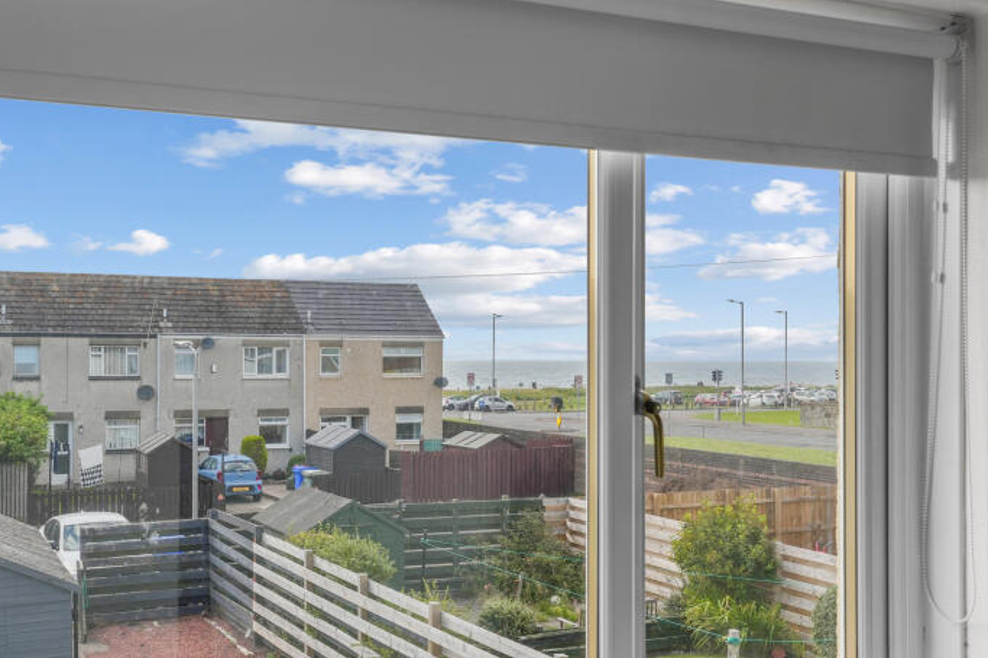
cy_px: 400
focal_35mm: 42
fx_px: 1152
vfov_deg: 31.8
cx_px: 360
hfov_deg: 45.9
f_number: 9
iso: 250
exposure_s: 1/60
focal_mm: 28
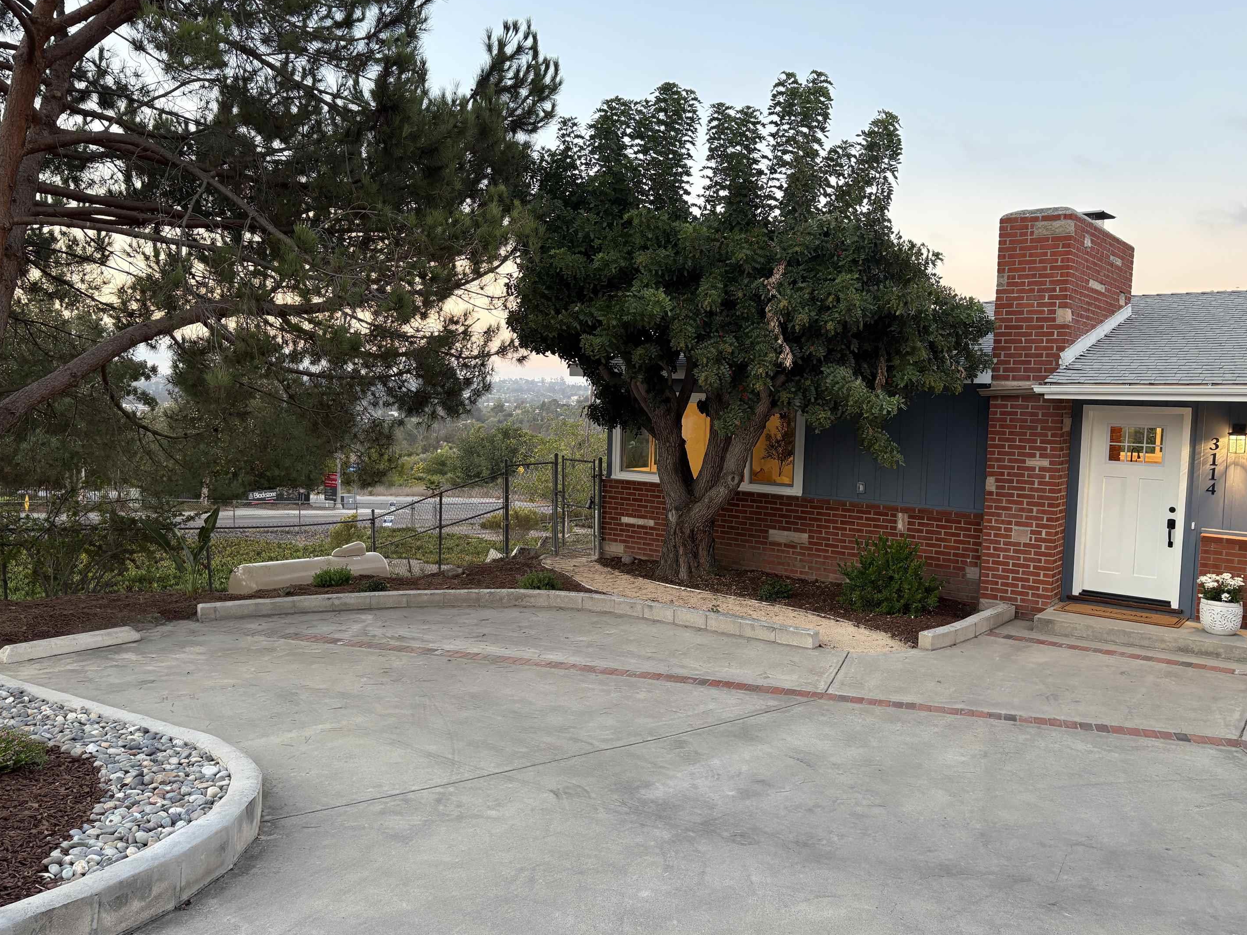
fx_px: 1009
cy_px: 462
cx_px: 634
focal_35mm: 28
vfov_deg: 49.7
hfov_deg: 63.4
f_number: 1.6
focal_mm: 5.96
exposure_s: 1/60
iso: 125
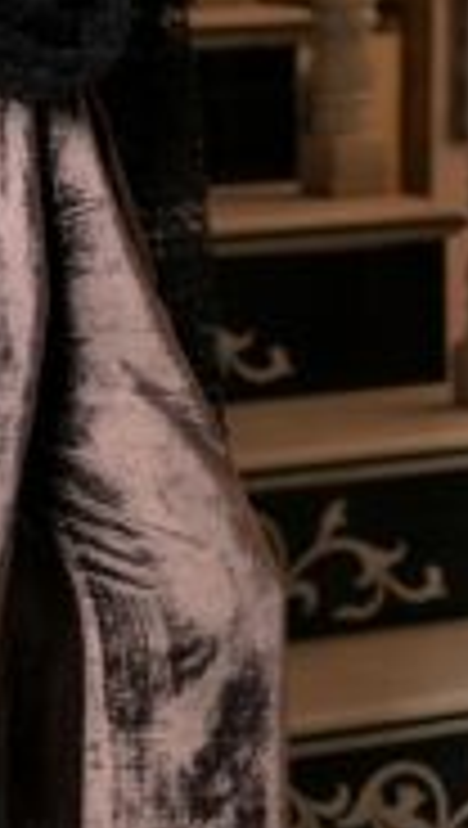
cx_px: 196
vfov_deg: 11.3
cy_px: 270
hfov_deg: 6.4
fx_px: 4176
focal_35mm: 190
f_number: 2.8
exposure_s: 1/200
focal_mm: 50
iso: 100
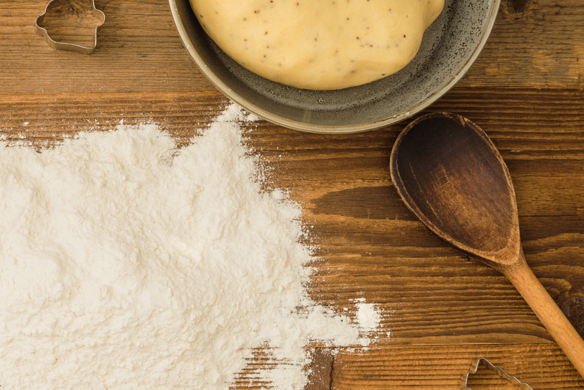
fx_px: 2109
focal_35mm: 130
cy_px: 312
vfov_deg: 10.5
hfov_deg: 15.5
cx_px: 6
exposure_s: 1/125
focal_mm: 55
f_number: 8
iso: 100
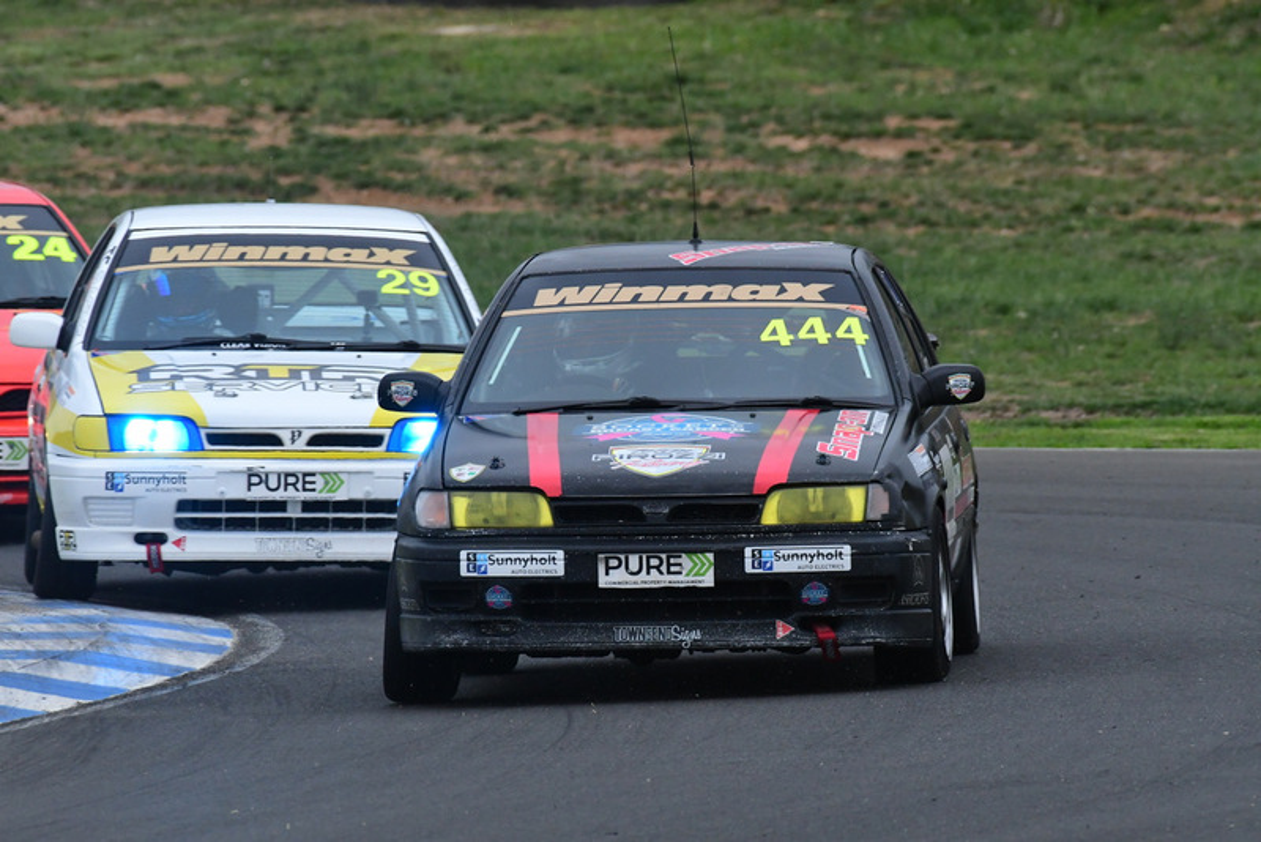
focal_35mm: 690
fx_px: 24177
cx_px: 630
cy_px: 421
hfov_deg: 3.0
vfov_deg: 2.0
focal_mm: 460
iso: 2000
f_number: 10
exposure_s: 1/640
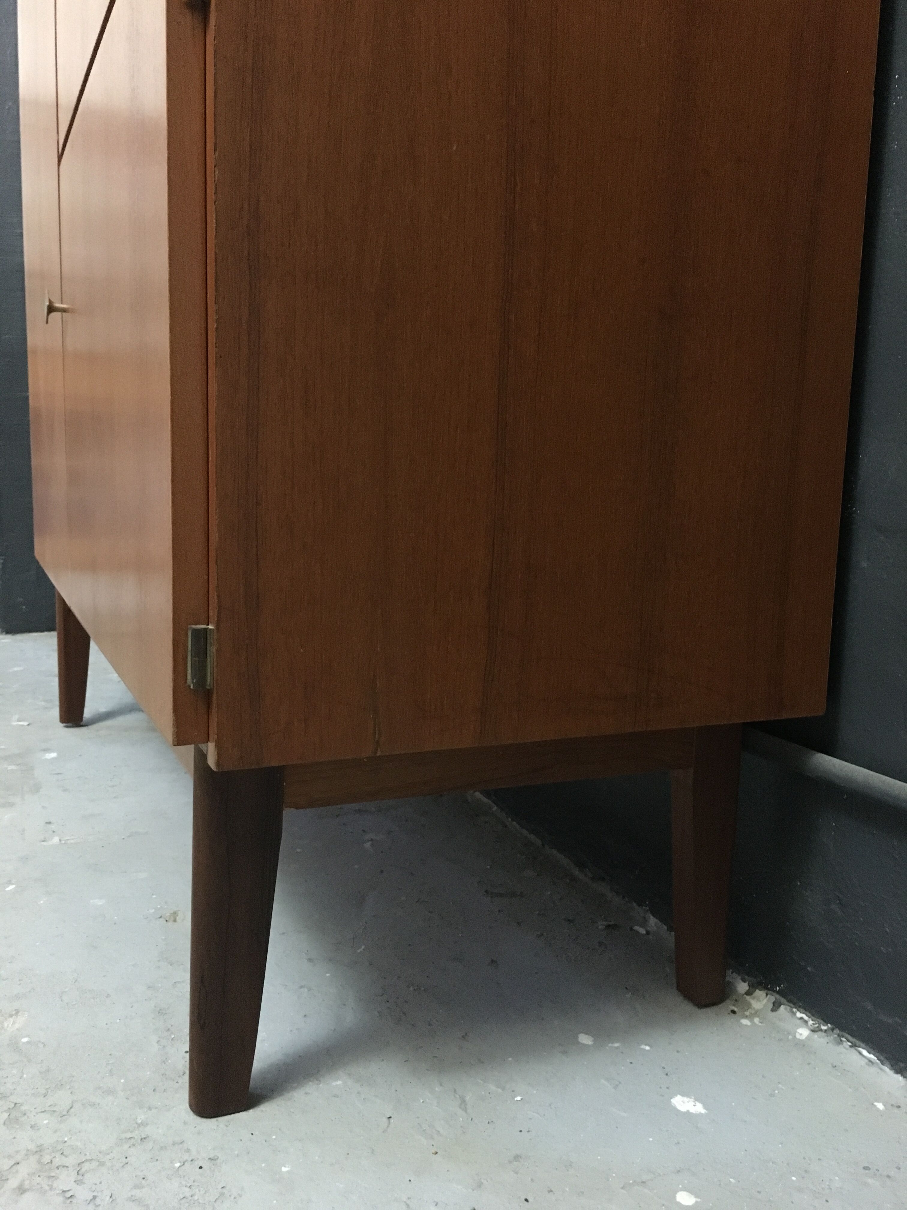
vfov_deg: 61.7
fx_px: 1013
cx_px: 454
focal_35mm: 29
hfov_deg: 48.2
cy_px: 605
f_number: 2.2
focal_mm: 4.15
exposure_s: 1/17
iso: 500
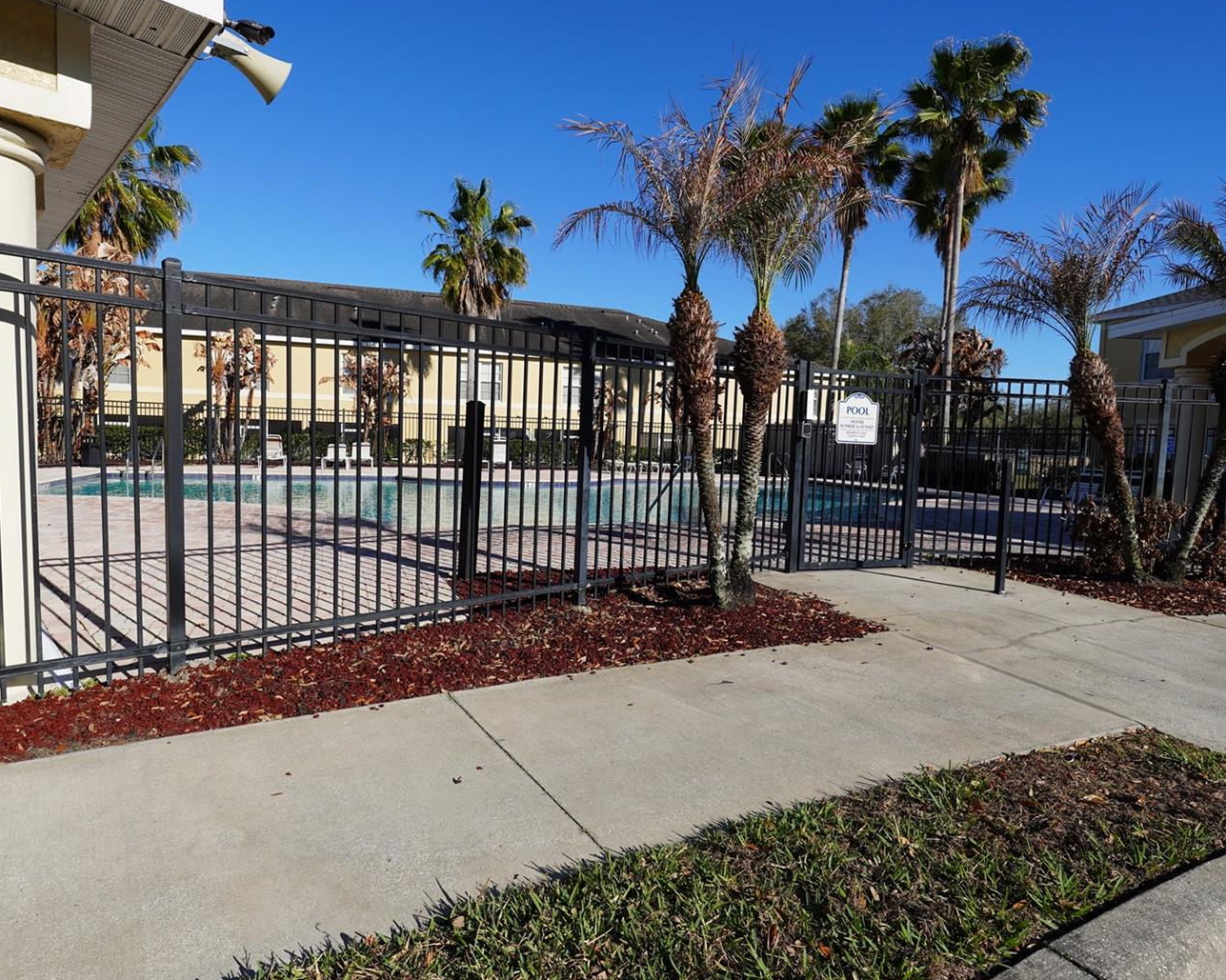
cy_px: 483
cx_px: 583
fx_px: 762
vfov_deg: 65.5
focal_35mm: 21
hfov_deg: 77.6
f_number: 5
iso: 100
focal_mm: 12
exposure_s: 1/800
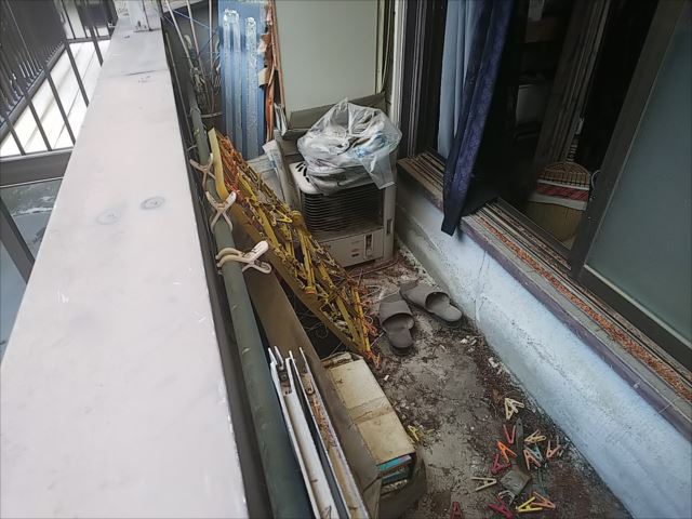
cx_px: 346
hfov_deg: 76.4
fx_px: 440
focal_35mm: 22
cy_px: 260
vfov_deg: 61.1
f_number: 1.94
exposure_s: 1/60
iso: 40
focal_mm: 3.4
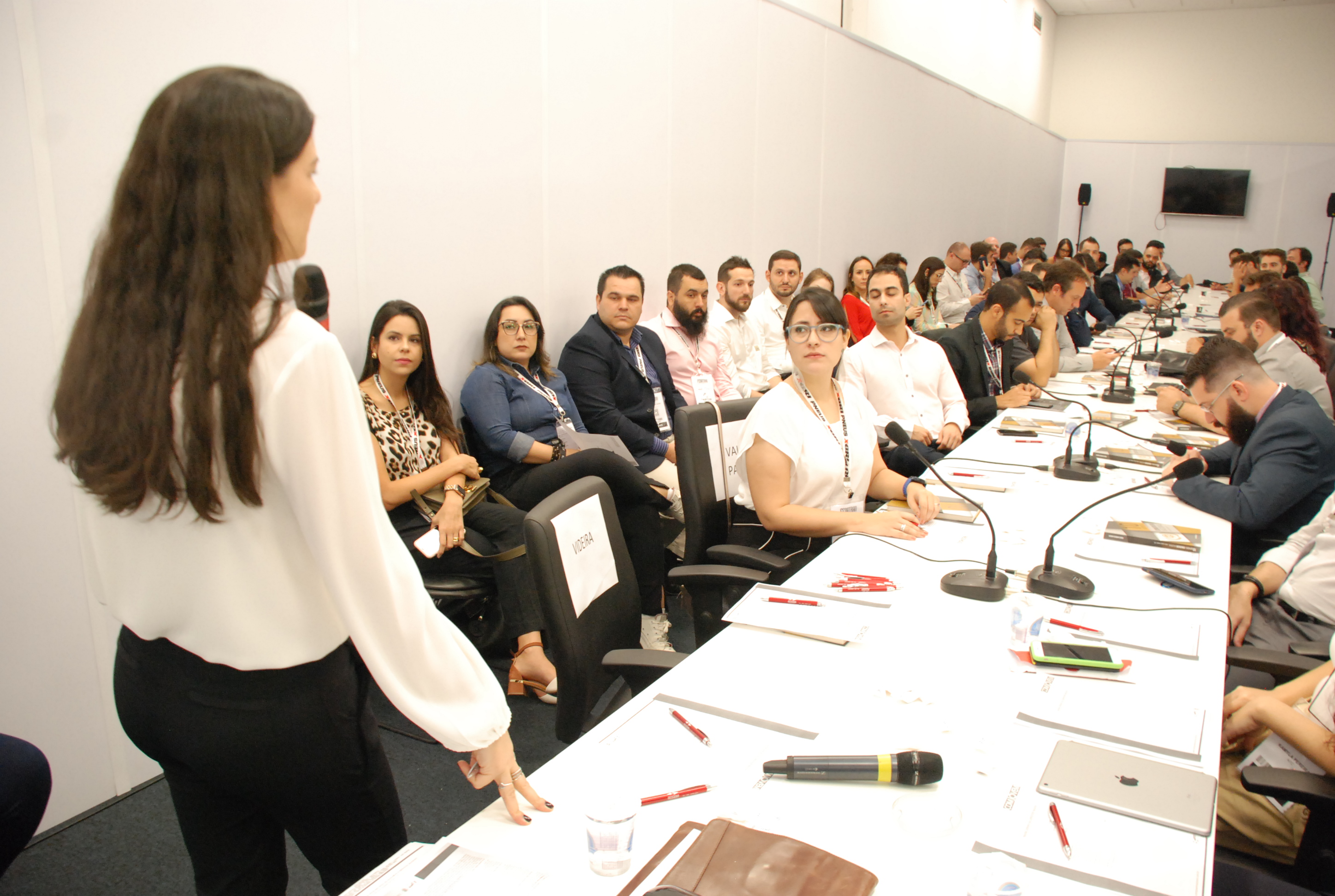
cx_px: 668
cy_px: 448
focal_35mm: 30
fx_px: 1115
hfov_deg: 61.8
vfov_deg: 43.8
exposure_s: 1/40
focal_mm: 20
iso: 1000
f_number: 4.5
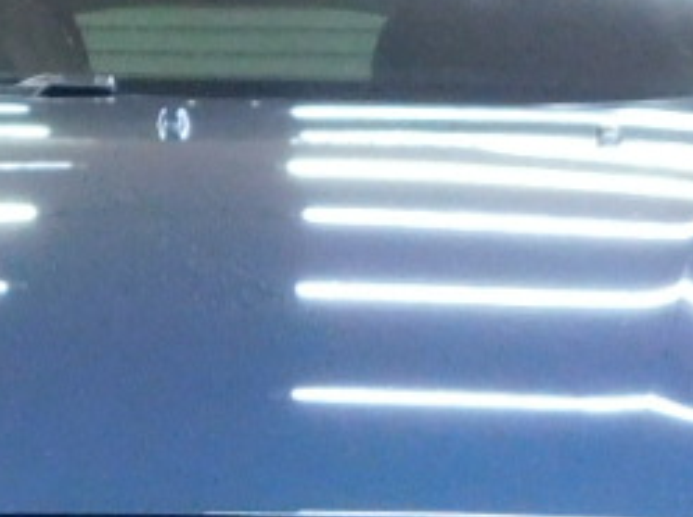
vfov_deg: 9.8
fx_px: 2959
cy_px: 656
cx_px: 148
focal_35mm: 148
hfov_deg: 13.3
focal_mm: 4
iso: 400
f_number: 3
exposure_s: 1/30
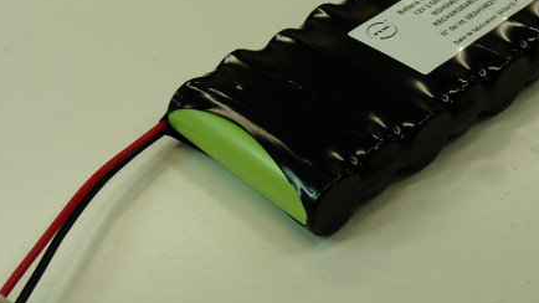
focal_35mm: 61
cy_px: 150
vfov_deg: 19.7
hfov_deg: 34.3
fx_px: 872
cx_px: 312
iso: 100
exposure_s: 1/80
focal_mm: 4.8
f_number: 2.8
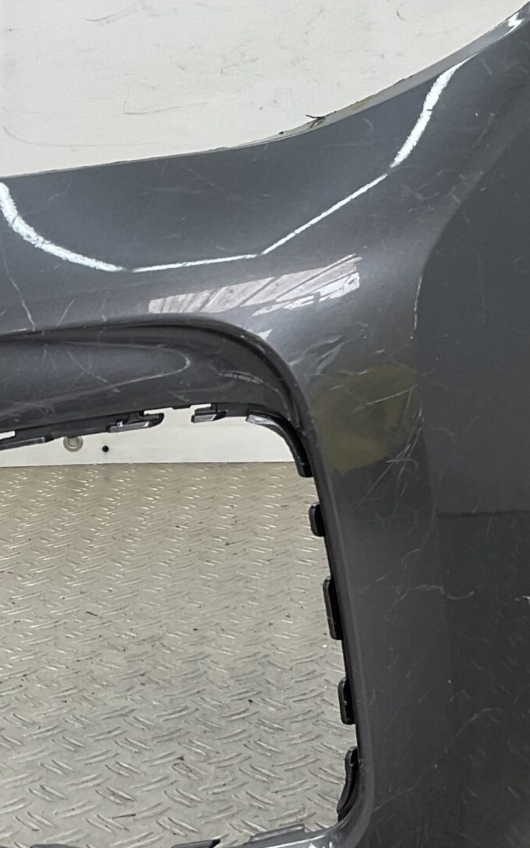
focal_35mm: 72
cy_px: 495
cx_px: -36
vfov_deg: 28.5
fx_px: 1664
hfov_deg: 17.5
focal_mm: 3
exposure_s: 1/120
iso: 20
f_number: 1.8
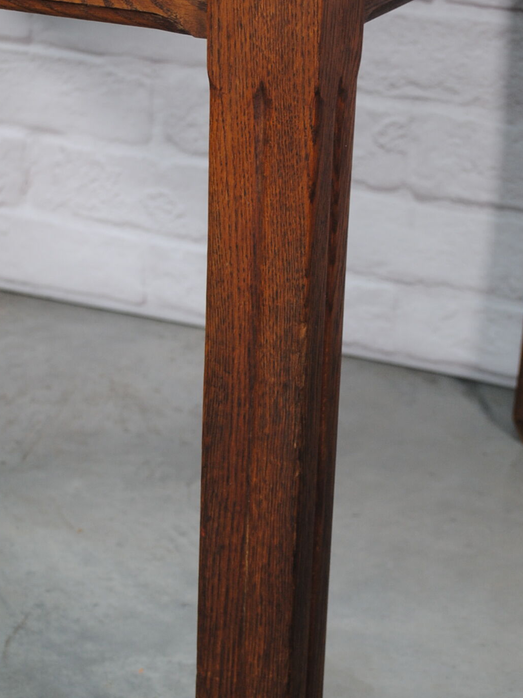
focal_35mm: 85
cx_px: 315
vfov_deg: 23.0
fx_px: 1713
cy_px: 336
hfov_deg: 17.3
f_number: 4.5
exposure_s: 1/30
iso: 200
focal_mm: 28
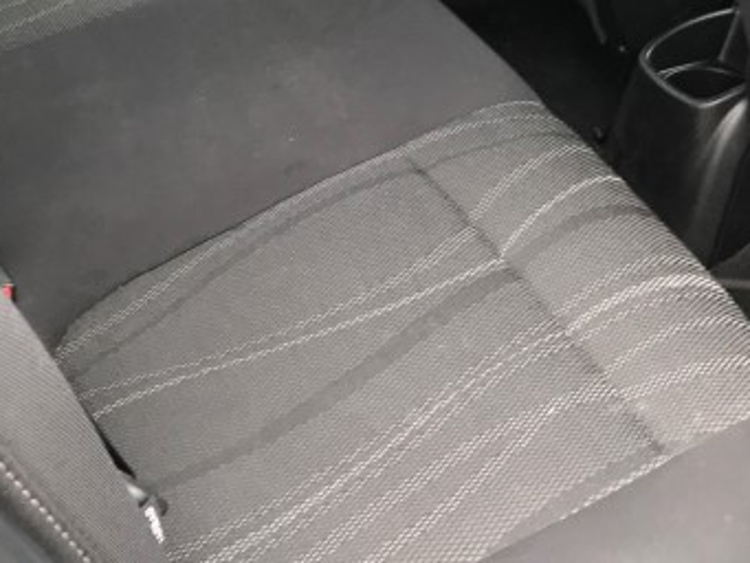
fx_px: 1821
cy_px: -246
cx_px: 442
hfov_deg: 23.2
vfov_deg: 16.3
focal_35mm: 84
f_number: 1.8
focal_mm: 3.99
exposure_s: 1/164
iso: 20
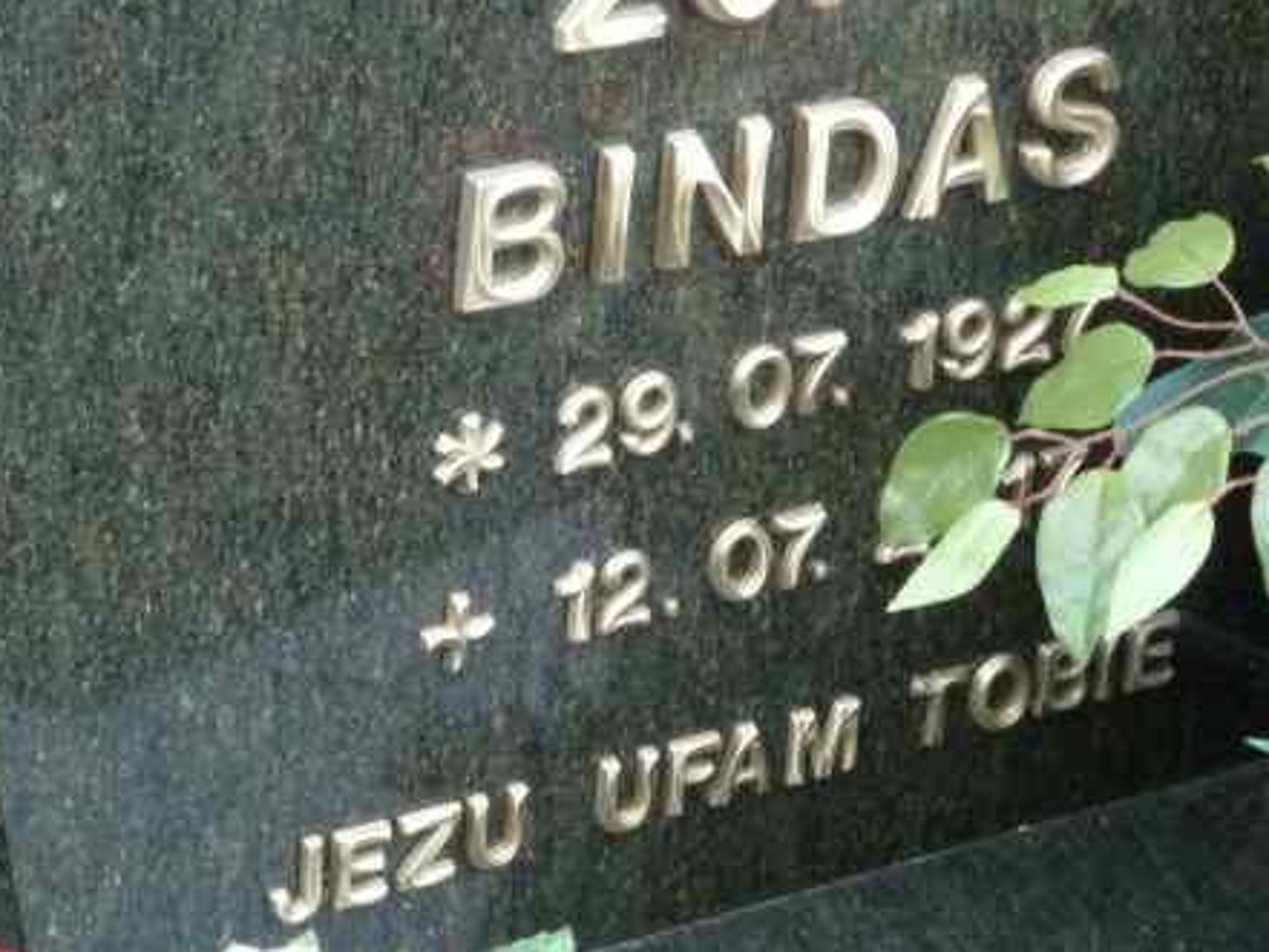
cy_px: 290
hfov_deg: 12.3
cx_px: 858
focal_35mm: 161
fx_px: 5904
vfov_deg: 9.2
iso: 640
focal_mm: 18.2
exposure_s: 1/100
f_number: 4.4
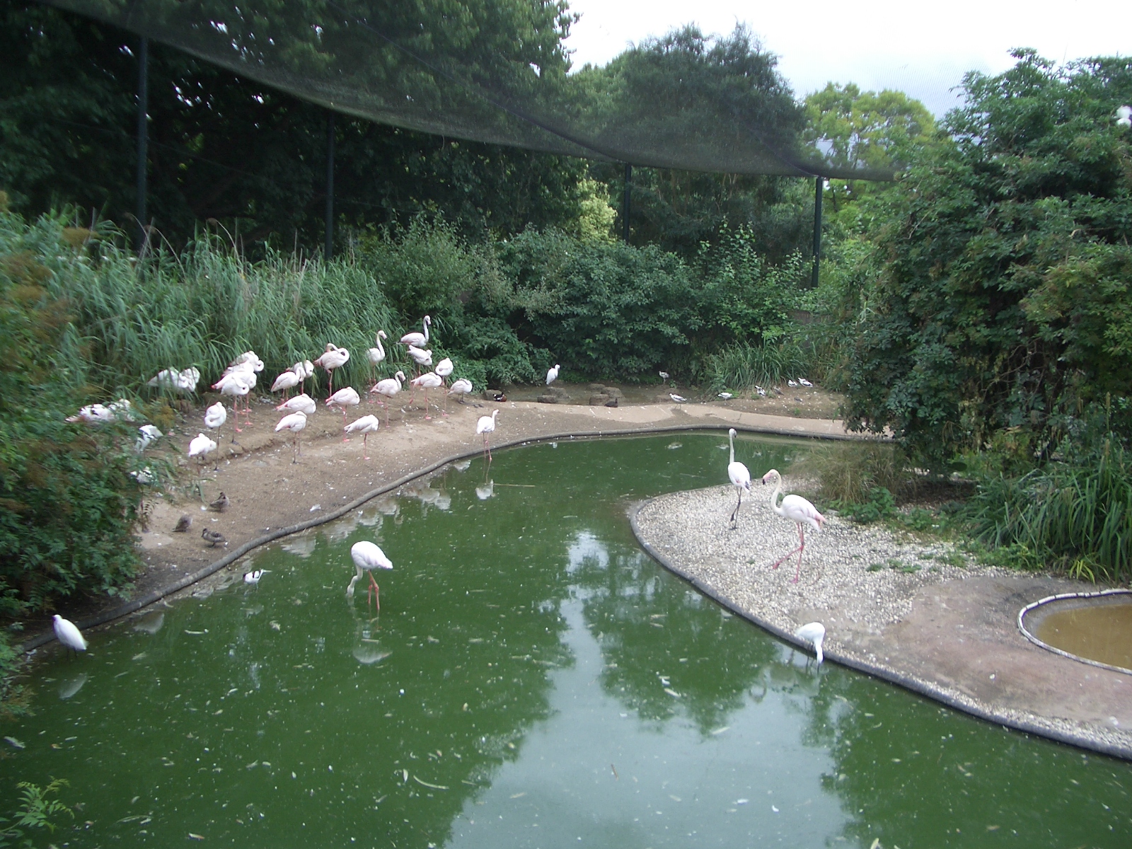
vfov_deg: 40.7
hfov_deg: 52.6
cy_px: 424
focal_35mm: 35
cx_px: 566
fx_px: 1145
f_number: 2.6
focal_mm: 5.8
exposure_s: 1/320
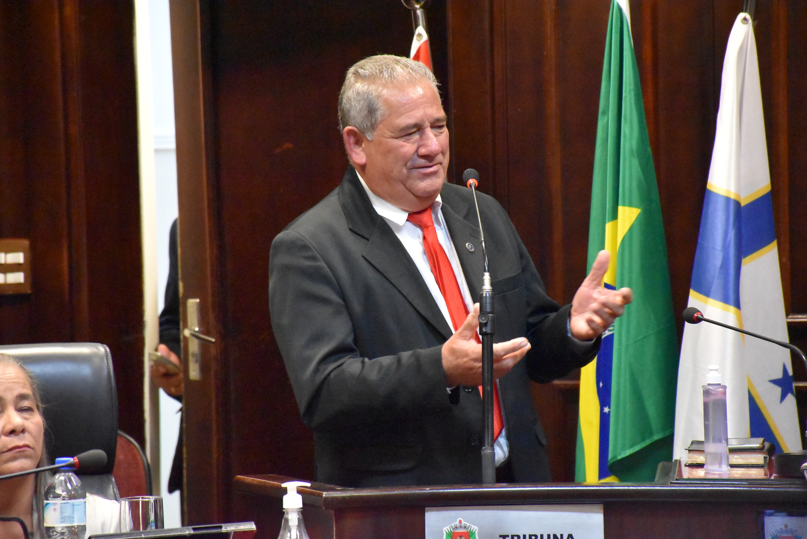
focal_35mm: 210
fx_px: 4711
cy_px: 270
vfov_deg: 6.6
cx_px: 404
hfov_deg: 9.8
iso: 12800
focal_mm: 140
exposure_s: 1/125
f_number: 5.6
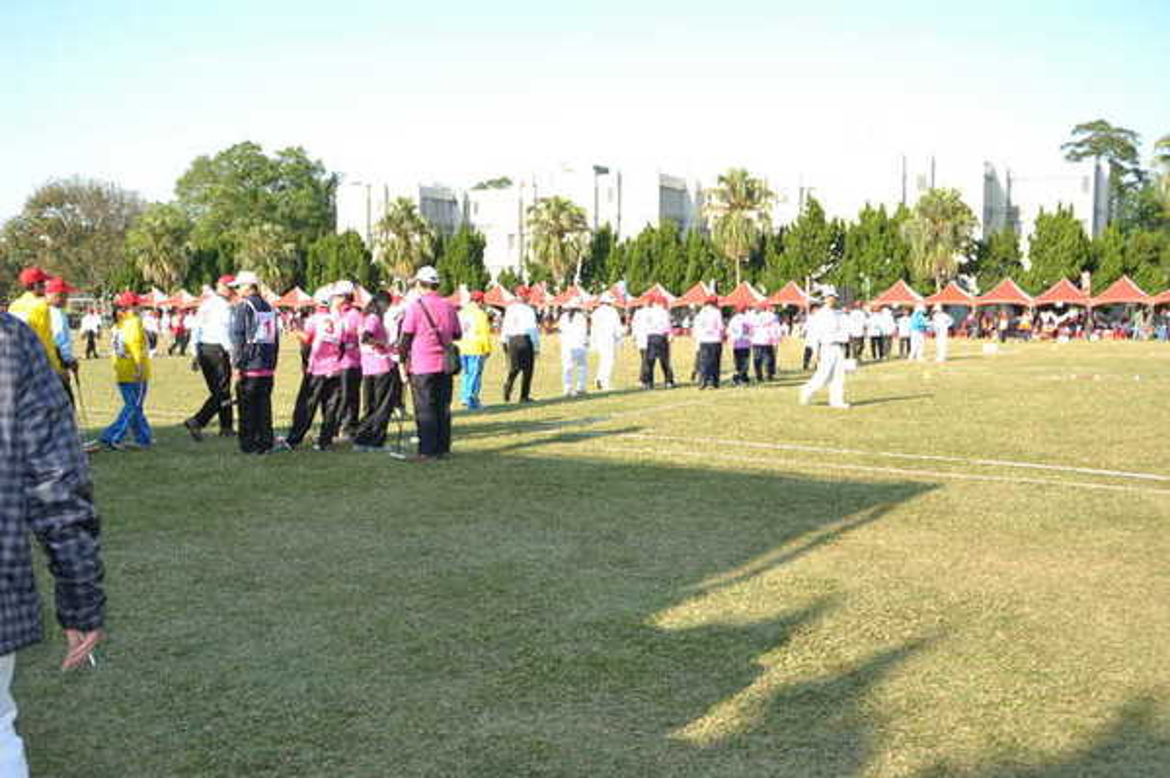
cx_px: 585
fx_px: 1218
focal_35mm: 38
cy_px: 389
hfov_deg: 51.3
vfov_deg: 35.4
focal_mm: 25
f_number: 6.3
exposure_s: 1/200
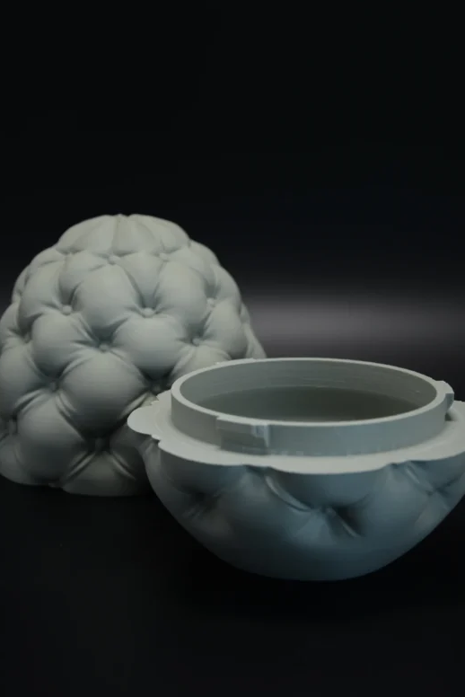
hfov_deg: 20.6
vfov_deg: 30.5
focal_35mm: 66
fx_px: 1278
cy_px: 376
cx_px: 232
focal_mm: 38
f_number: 4.5
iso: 400
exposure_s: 1/60
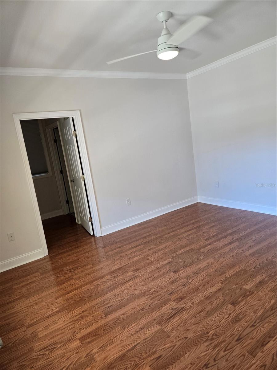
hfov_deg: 58.9
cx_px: 138
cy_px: 185
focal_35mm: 23
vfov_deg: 73.9
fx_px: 245
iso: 160
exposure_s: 1/120
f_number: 1.8
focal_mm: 5.4
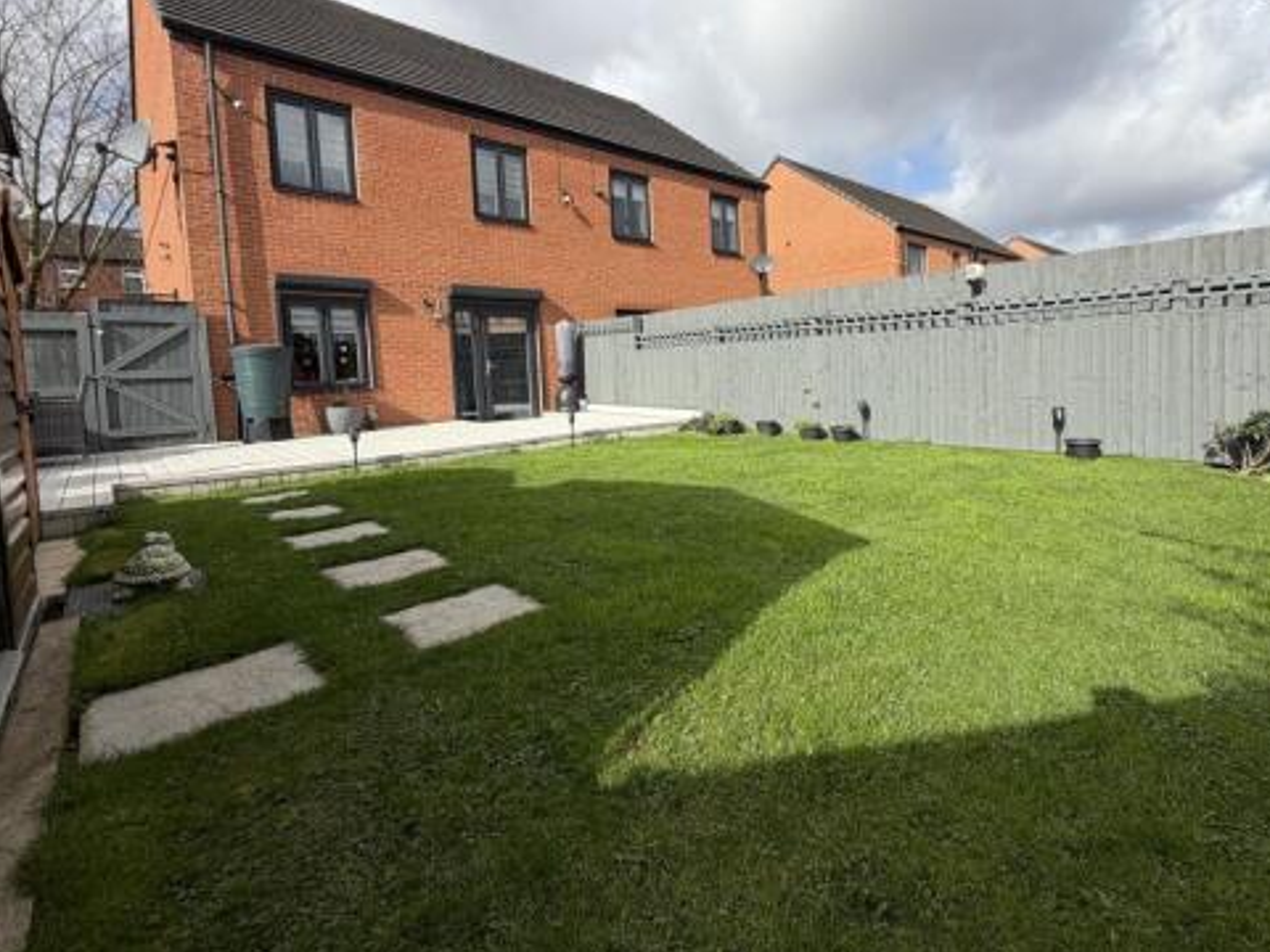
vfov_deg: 74.2
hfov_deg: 90.4
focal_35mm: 17
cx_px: 726
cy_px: 401
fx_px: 624
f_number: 2.2
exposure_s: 1/770
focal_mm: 2.22
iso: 25
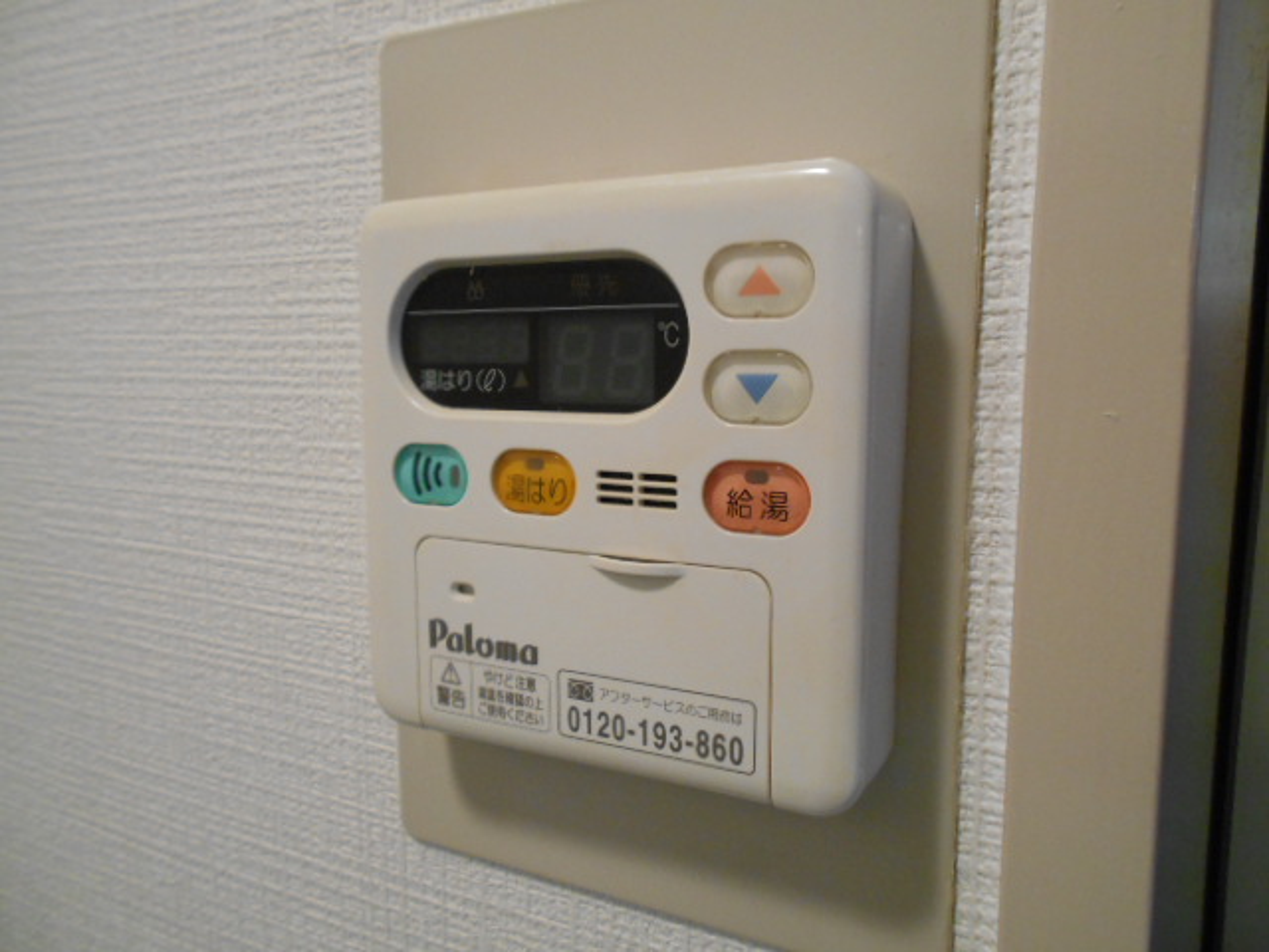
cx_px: 634
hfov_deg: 67.3
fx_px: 953
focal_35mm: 26
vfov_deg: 53.1
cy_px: 476
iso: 400
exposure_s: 1/25
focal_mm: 4.6
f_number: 3.2
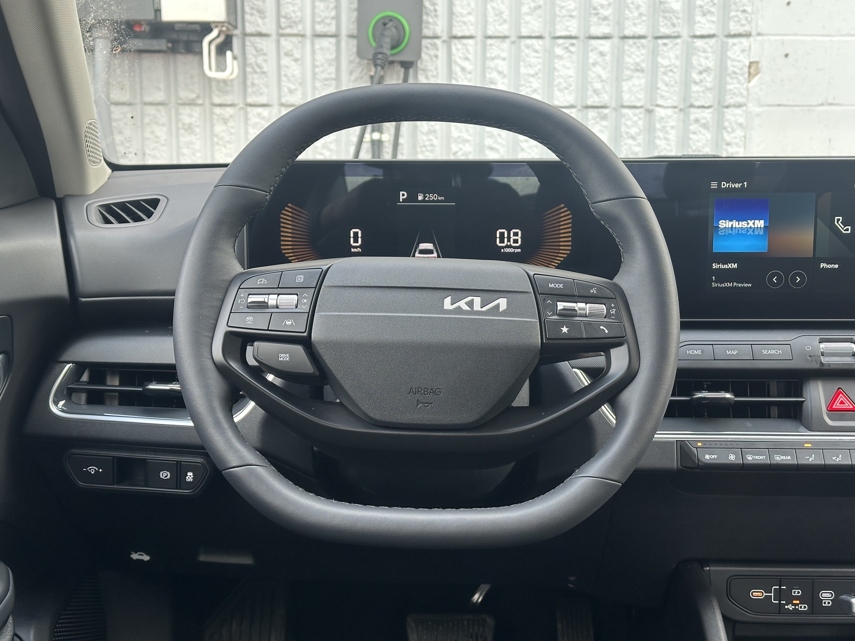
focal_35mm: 48
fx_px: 1186
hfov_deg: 39.7
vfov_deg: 30.3
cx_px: 428
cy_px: 320
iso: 80
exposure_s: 1/104
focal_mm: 6.86
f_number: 1.78
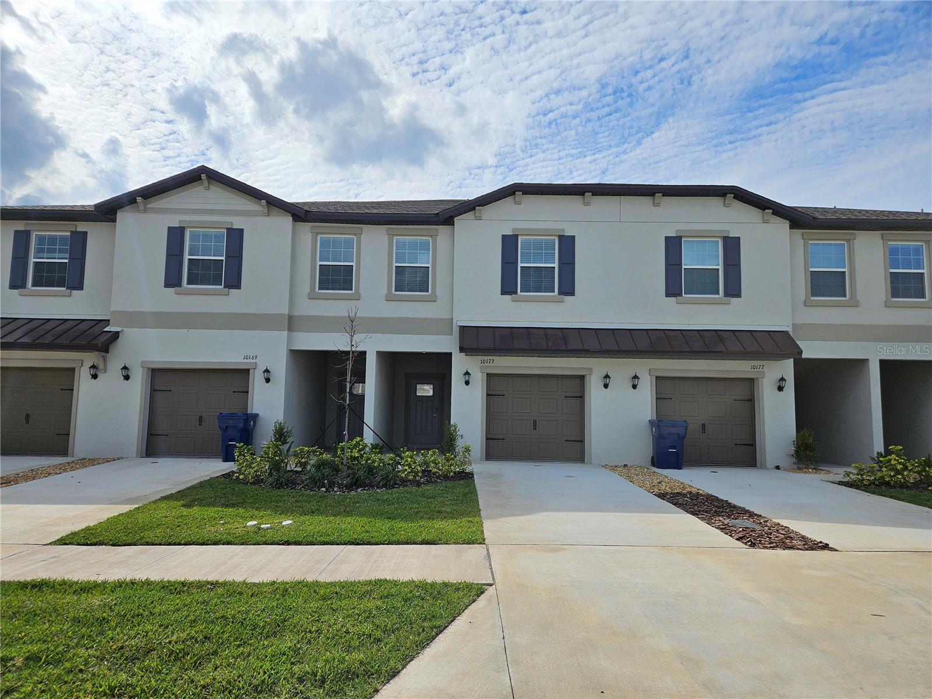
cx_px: 466
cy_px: 350
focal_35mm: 23
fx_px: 619
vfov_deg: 58.9
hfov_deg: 73.9
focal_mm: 5.4
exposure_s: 1/4109
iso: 25
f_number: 1.8
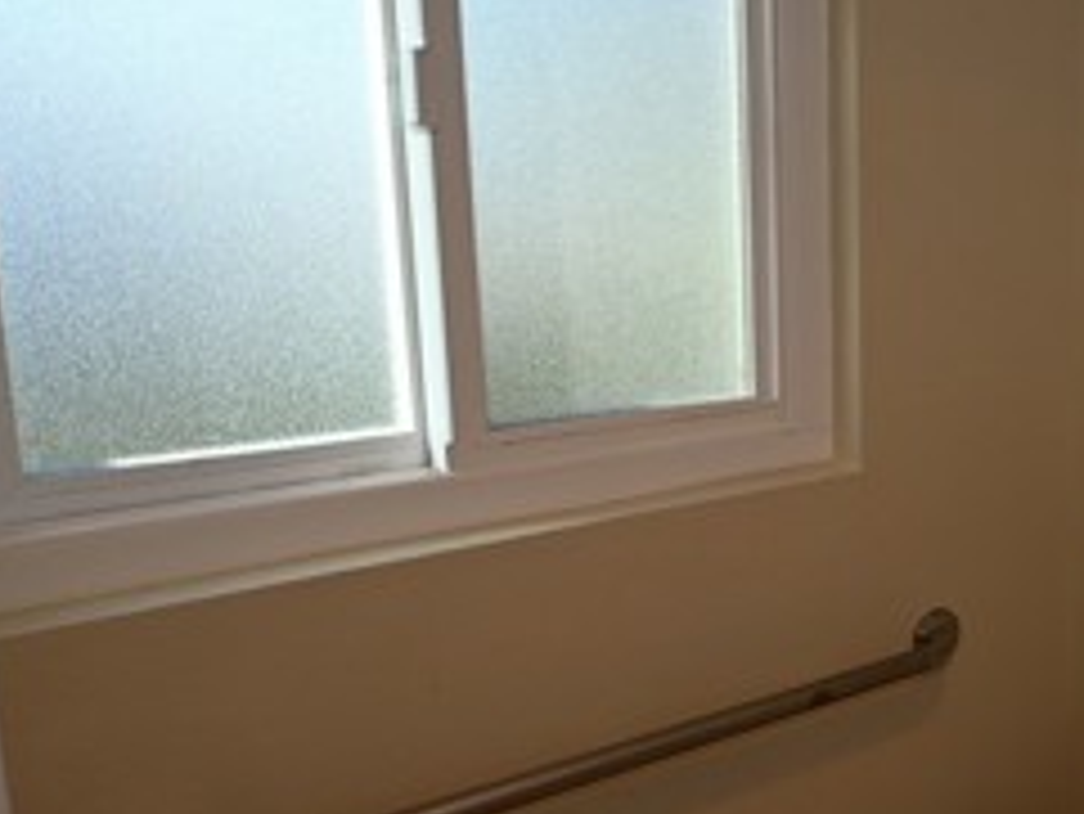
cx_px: 1210
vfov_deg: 31.5
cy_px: 443
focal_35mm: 46
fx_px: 1441
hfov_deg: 35.0
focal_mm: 12
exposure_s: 1/125
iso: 200
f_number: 5.6
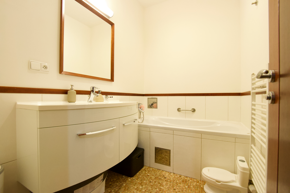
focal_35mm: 15
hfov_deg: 100.4
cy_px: 96
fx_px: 121
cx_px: 145
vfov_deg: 77.3
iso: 1600
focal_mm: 10
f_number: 6.3
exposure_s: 1/15
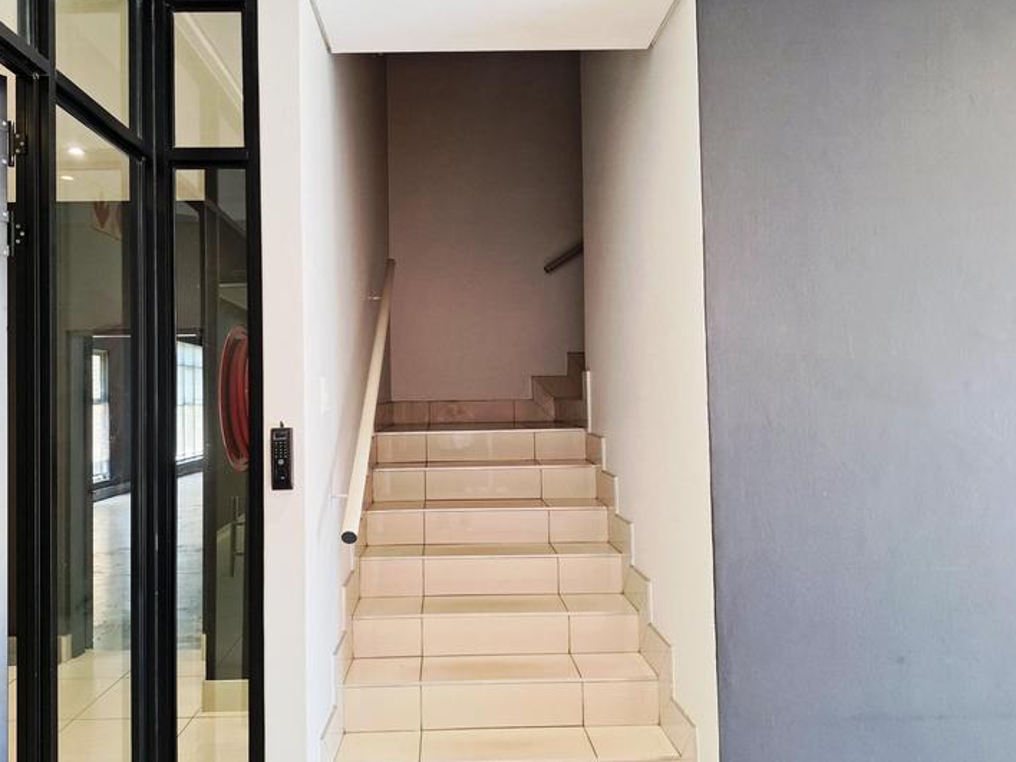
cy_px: 353
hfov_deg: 67.2
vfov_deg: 53.0
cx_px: 475
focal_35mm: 26
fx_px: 763
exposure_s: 1/50
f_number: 1.8
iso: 250
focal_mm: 5.54
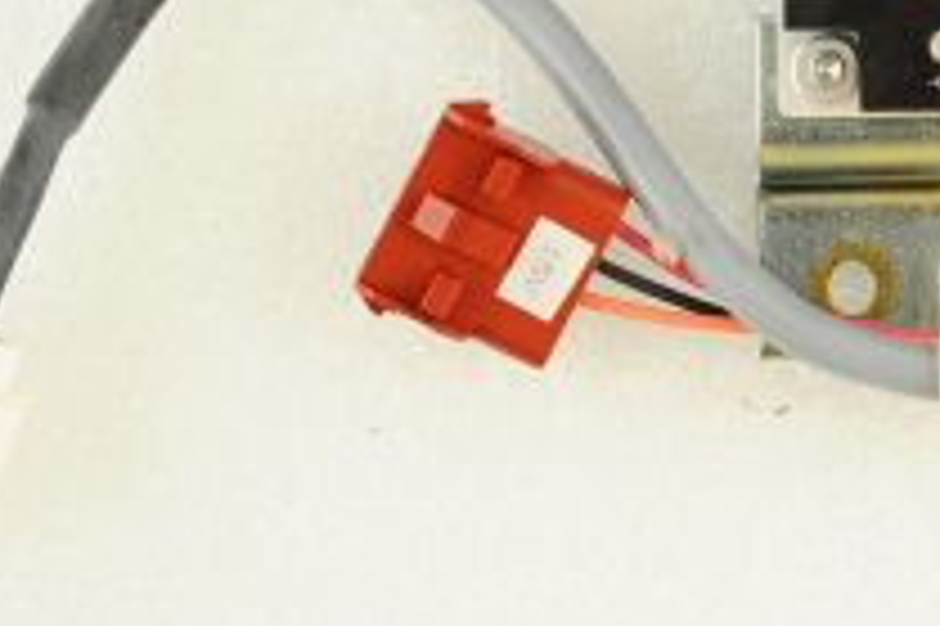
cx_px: 1030
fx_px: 3887
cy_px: -151
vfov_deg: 9.1
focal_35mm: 149
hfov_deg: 13.5
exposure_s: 1/100
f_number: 7.1
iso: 800
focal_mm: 52
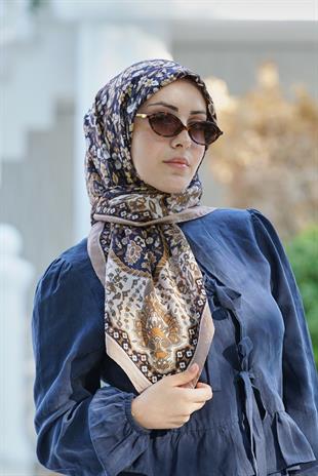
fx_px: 2051
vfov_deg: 13.2
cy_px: 238
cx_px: 159
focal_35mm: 155
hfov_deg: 8.9
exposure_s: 1/125
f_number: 5
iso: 500
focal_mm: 155
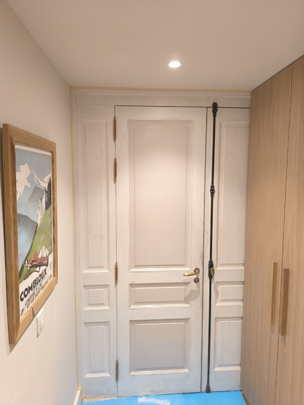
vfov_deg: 73.9
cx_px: 152
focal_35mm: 23
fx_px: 269
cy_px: 202
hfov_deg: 58.9
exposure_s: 1/50
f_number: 1.65
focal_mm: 6.14
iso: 800
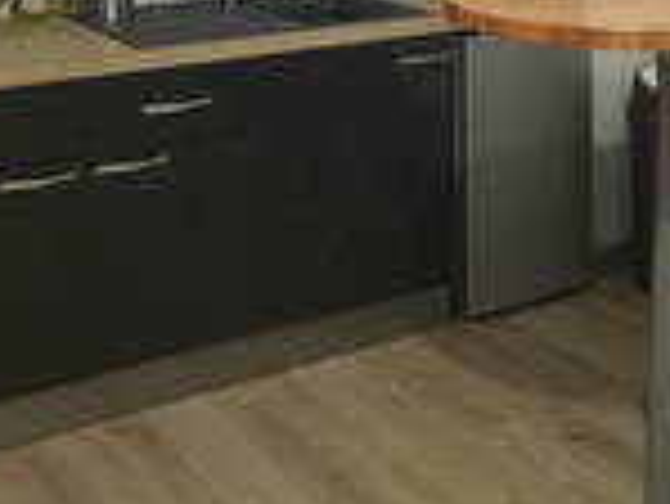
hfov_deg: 27.5
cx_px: 481
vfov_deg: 20.0
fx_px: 1356
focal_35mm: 70
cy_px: -63
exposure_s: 1/25
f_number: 2.2
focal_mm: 4.15
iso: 200
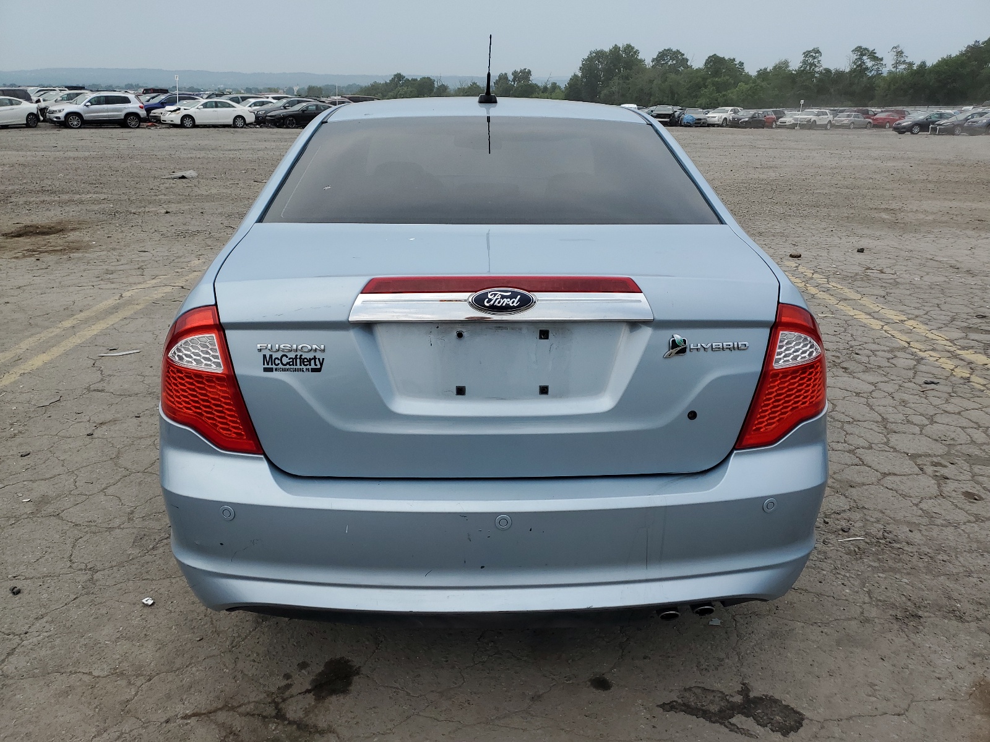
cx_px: 495
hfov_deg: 67.3
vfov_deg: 53.1
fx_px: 744
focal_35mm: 26
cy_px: 371
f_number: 1.5
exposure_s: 1/1111
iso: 50
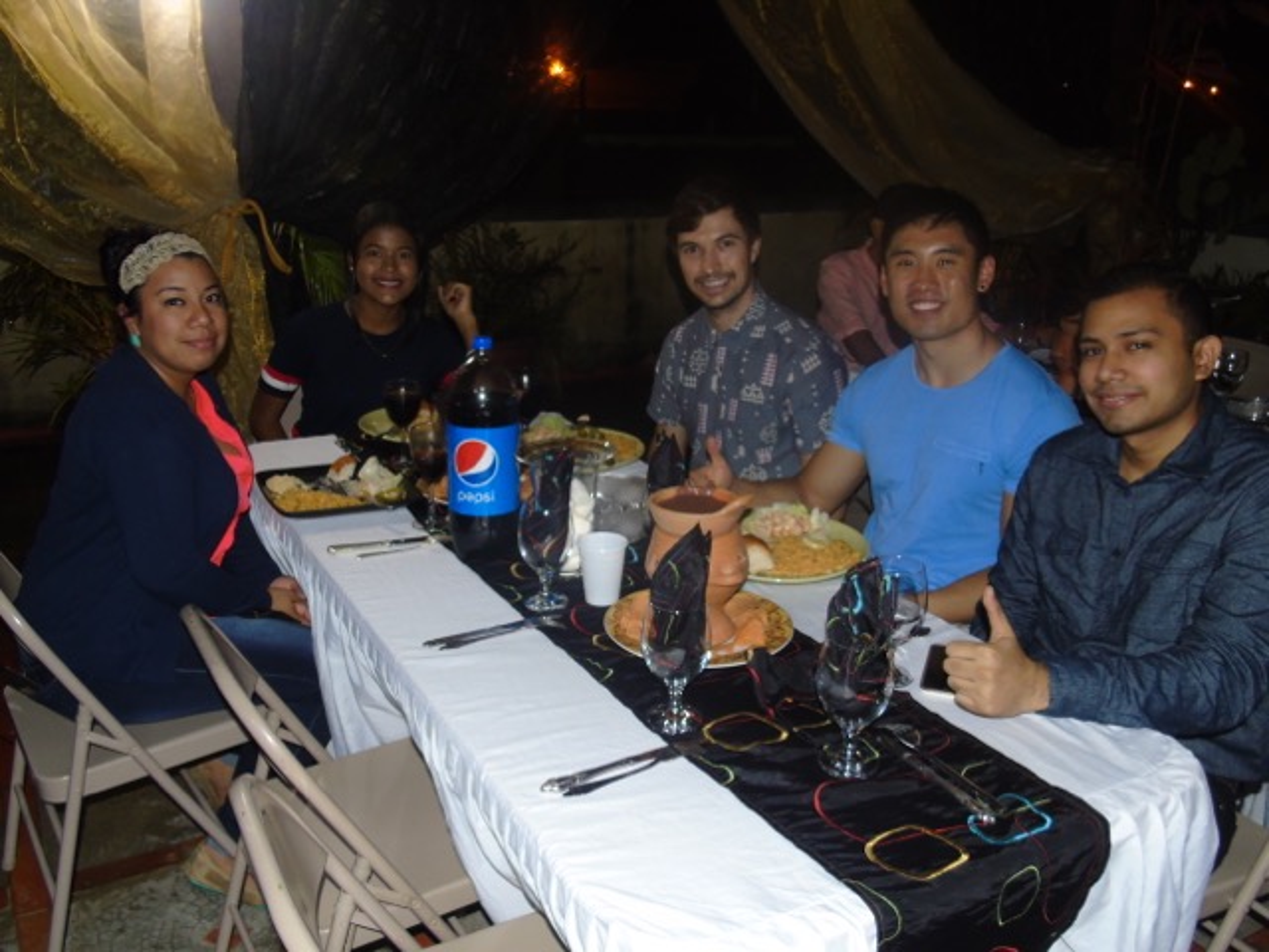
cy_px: 476
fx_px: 1063
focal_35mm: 29
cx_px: 634
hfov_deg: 61.7
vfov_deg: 48.2
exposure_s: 1/8
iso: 200
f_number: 3.6
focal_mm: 5.2
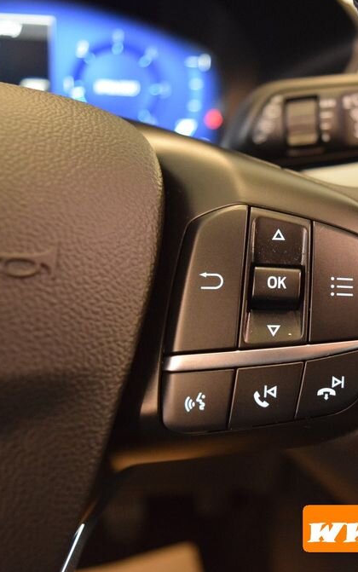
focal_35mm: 42
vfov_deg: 47.2
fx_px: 655
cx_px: 280
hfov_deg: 29.9
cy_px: 285
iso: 3200
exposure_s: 1/50
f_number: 3.5
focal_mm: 18
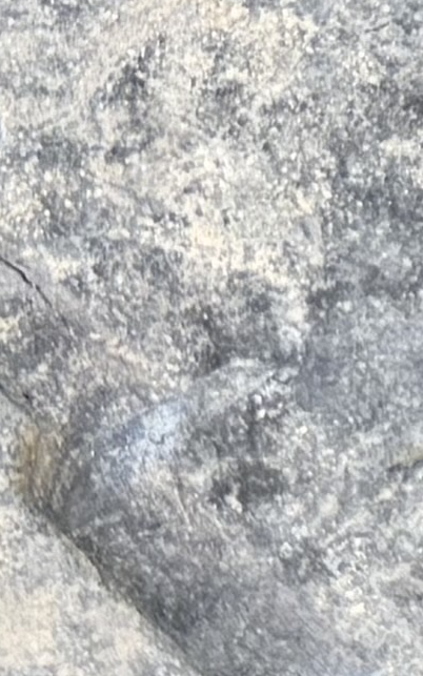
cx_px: 1105
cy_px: -115
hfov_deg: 5.6
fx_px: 4168
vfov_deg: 9.2
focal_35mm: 226
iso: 100
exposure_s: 1/256
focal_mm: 6.76
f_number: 1.78
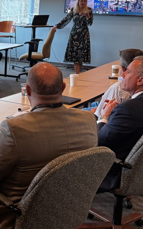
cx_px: -76
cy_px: 87
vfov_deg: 29.7
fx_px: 430
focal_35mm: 69
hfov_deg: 17.0
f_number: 1.78
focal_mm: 6.76
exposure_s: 1/120
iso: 160
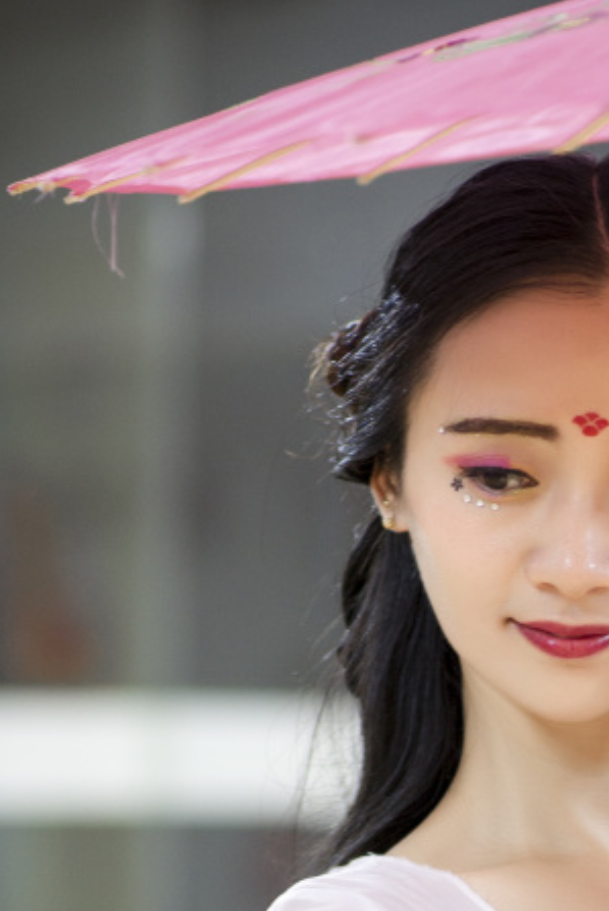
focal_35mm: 228
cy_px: 1041
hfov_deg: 6.0
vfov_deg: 8.9
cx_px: 608
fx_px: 5772
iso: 500
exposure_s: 1/80
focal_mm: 85
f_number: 2.2
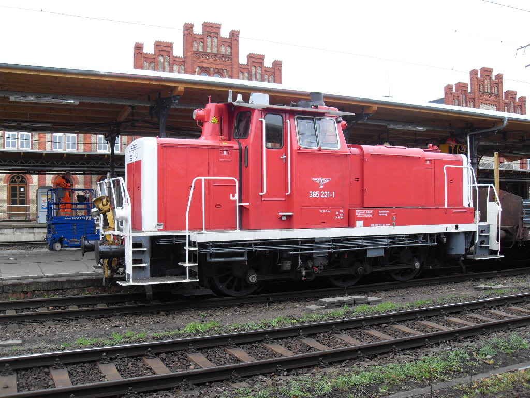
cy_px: 199
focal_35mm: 34
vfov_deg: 41.8
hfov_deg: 54.0
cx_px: 265
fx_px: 521
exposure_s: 1/90
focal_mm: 6.3
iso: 80
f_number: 2.8
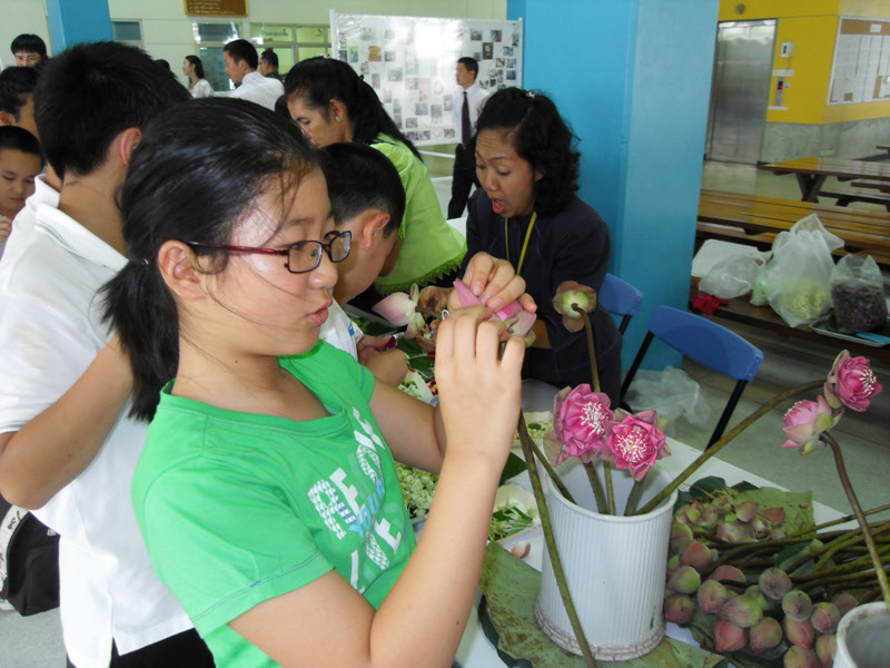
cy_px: 334
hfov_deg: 63.4
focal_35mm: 28
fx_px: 720
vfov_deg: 49.7
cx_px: 445
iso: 200
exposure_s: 1/45
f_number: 2.8
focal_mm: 6
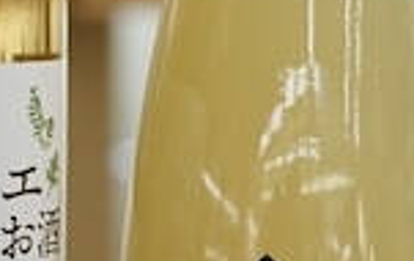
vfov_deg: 4.7
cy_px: 107
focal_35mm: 283
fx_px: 3199
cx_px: -266
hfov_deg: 7.2
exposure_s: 1/60
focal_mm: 42
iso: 500
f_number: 4
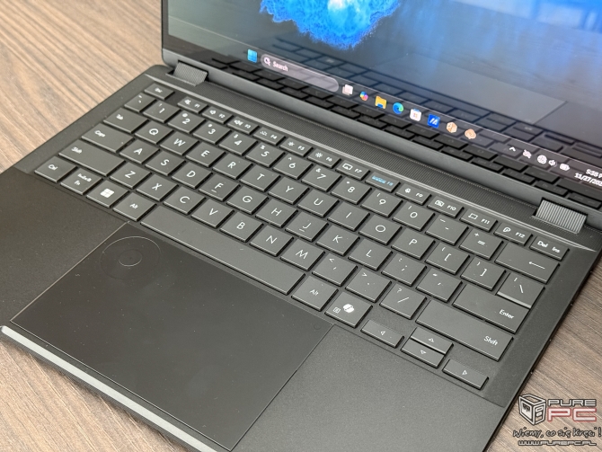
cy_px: 226
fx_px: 835
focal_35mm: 48
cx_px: 301
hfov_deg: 39.6
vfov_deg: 30.3
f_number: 1.78
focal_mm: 6.76
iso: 500
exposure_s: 1/25
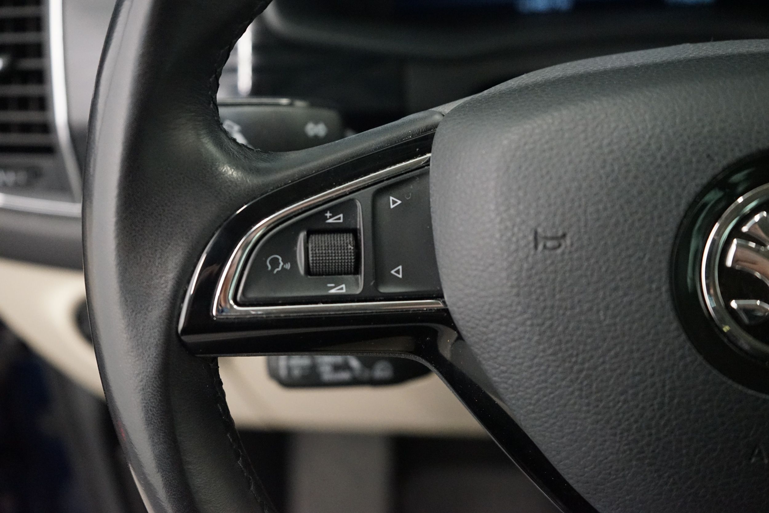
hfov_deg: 46.4
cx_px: 384
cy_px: 256
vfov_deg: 31.9
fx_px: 897
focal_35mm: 42
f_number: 4.5
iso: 6400
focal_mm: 42
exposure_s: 1/100
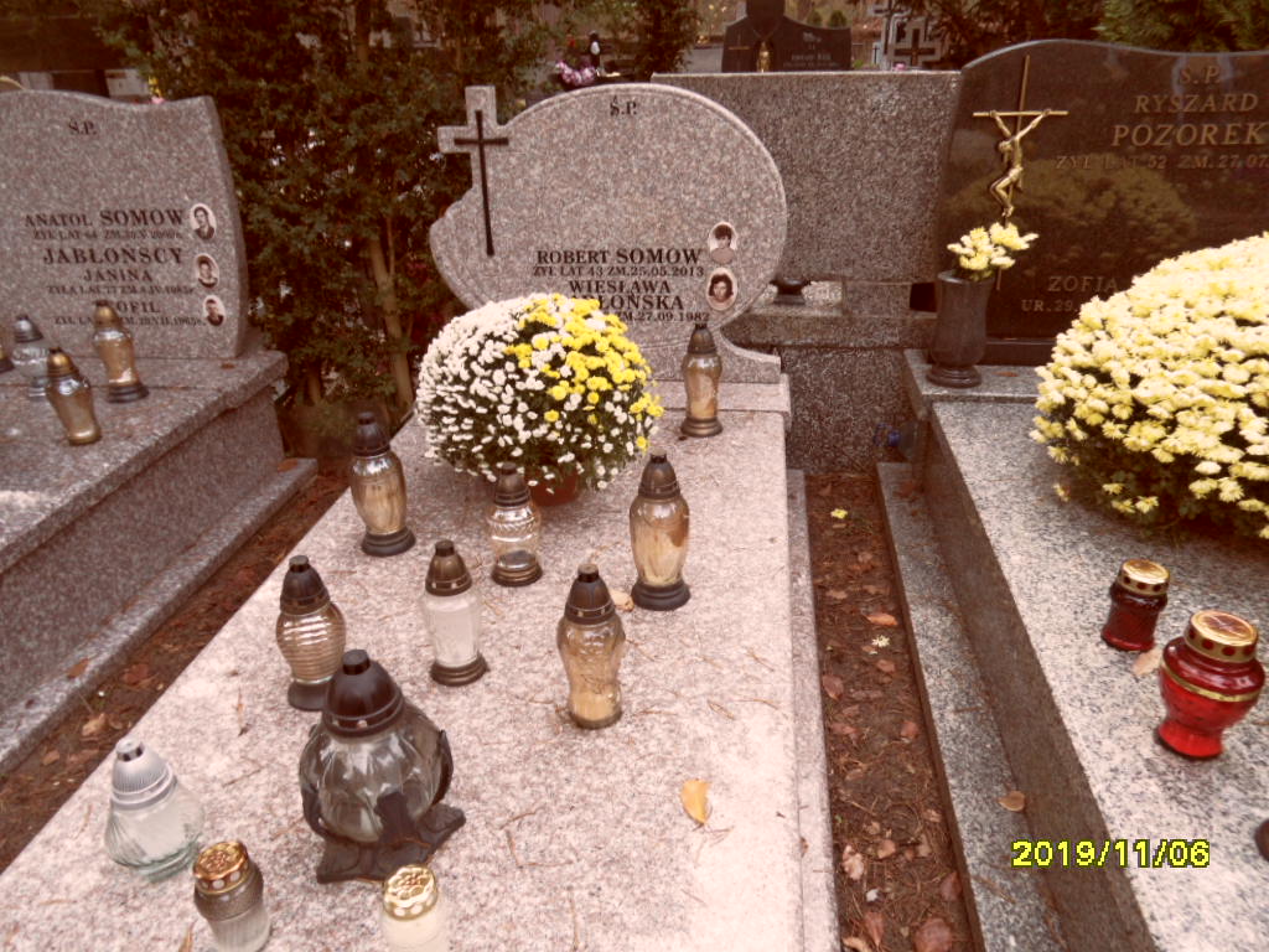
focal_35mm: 24
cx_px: 634
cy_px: 476
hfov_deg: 71.6
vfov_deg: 56.8
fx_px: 880
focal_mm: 3.9
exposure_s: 1/90
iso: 80
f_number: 3.2
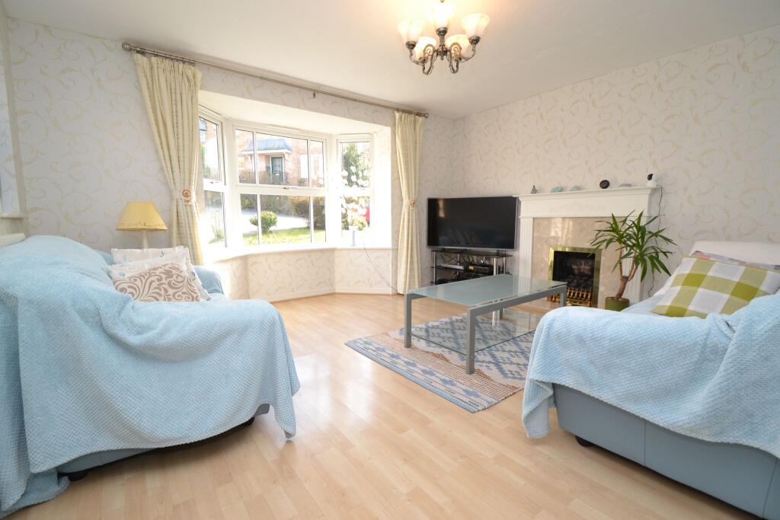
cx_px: 390
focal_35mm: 15
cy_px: 260
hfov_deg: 100.4
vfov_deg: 77.3
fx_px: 325
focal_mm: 10
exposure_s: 1/100
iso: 400
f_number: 5
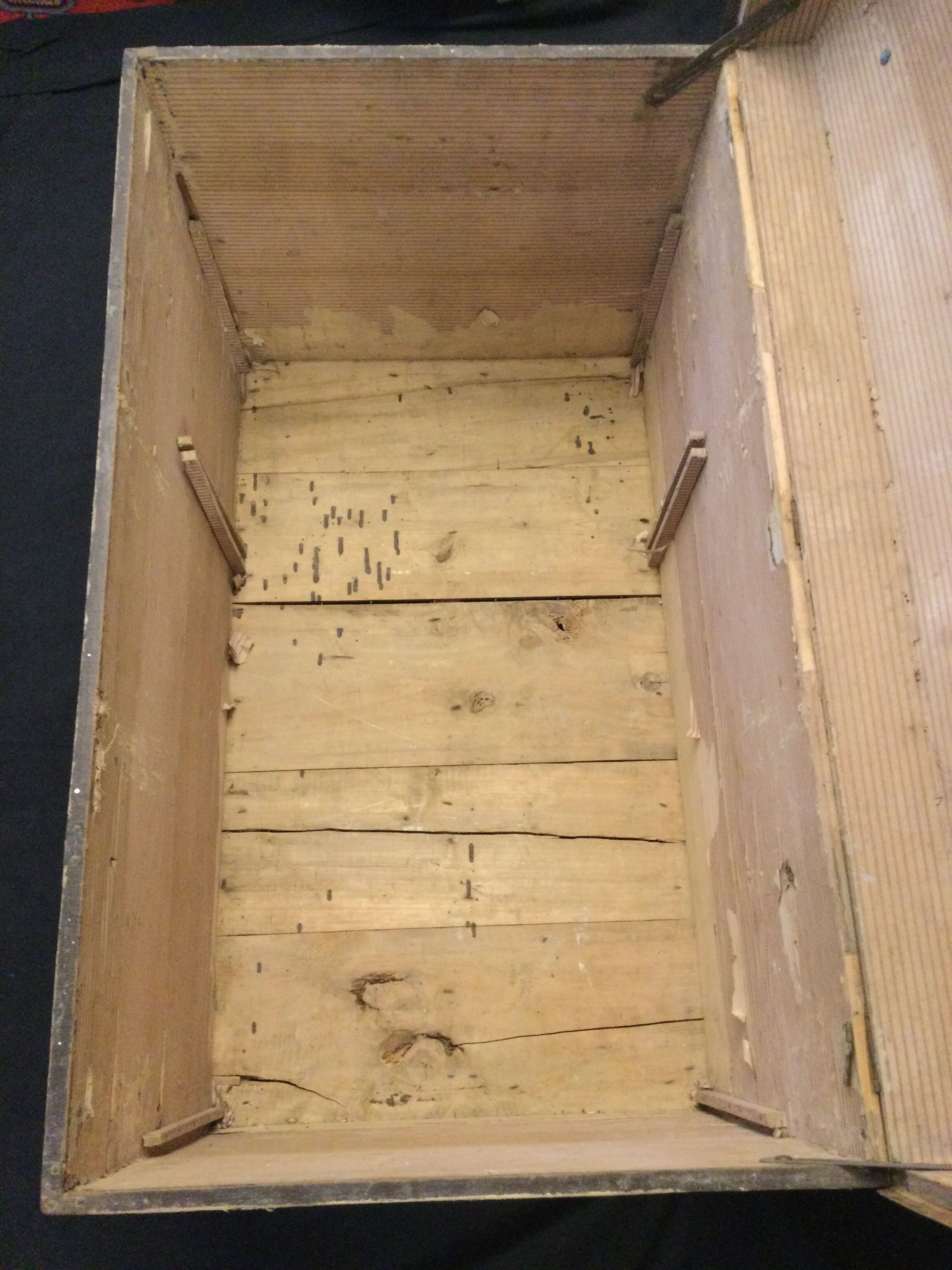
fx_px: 1137
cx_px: 476
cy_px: 635
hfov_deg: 45.4
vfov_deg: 58.4
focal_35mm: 31
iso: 400
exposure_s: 1/17
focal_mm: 3.3
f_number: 2.4
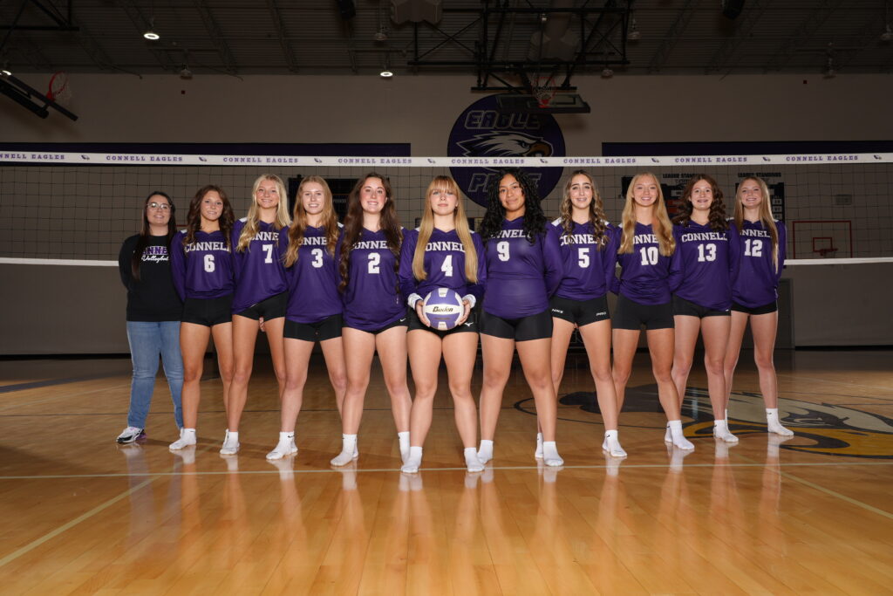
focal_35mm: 30
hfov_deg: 61.9
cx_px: 446
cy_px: 298
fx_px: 744
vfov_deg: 43.6
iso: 100
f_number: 9
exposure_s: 1/125
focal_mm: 30
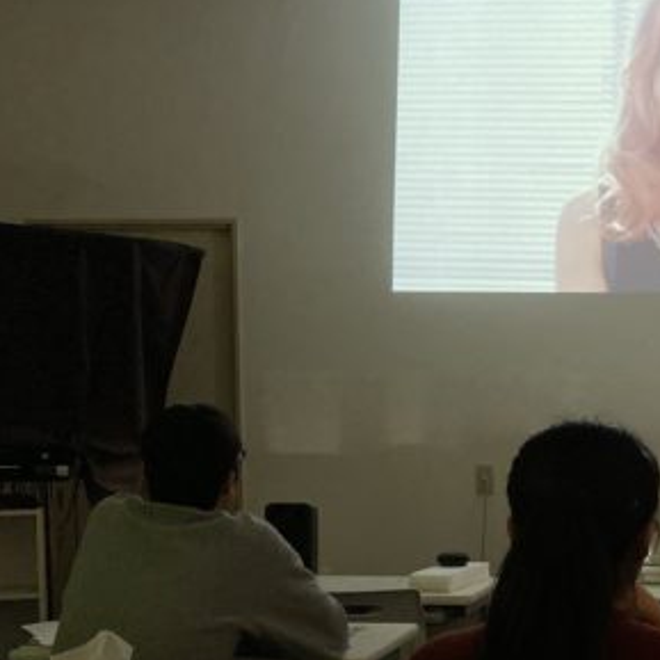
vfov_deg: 27.6
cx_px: 671
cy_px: 534
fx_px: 1316
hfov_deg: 26.5
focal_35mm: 61
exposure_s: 1/40
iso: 500
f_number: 1.8
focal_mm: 4.25
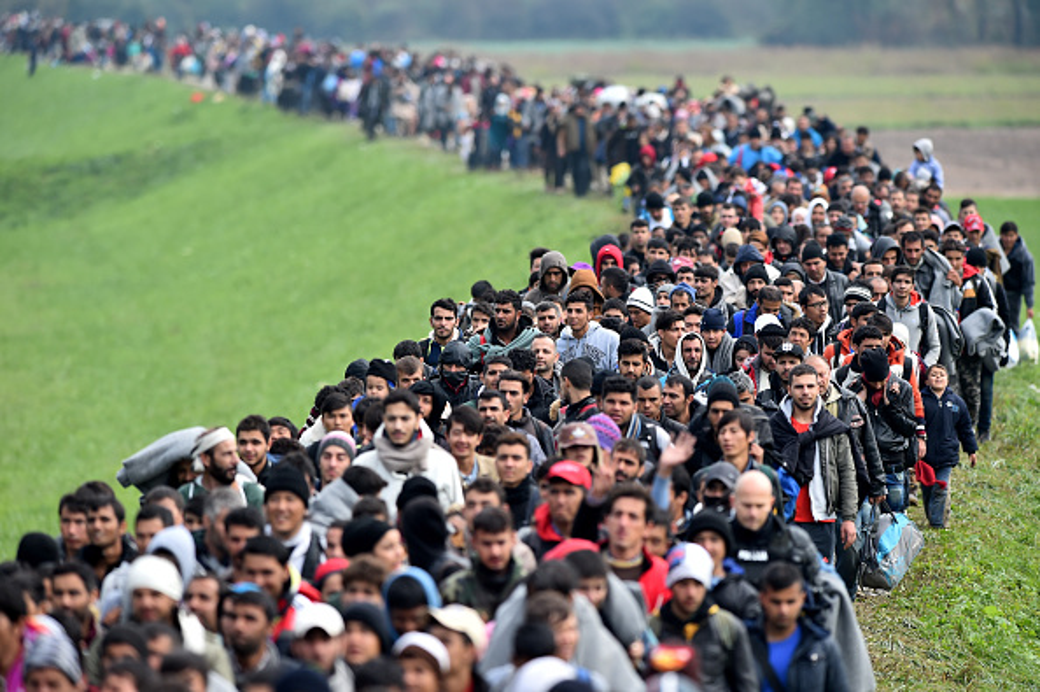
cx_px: 520
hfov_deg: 4.9
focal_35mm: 420
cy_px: 346
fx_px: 12123
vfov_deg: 3.3
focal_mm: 420
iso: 640
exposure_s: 1/1600
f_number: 5
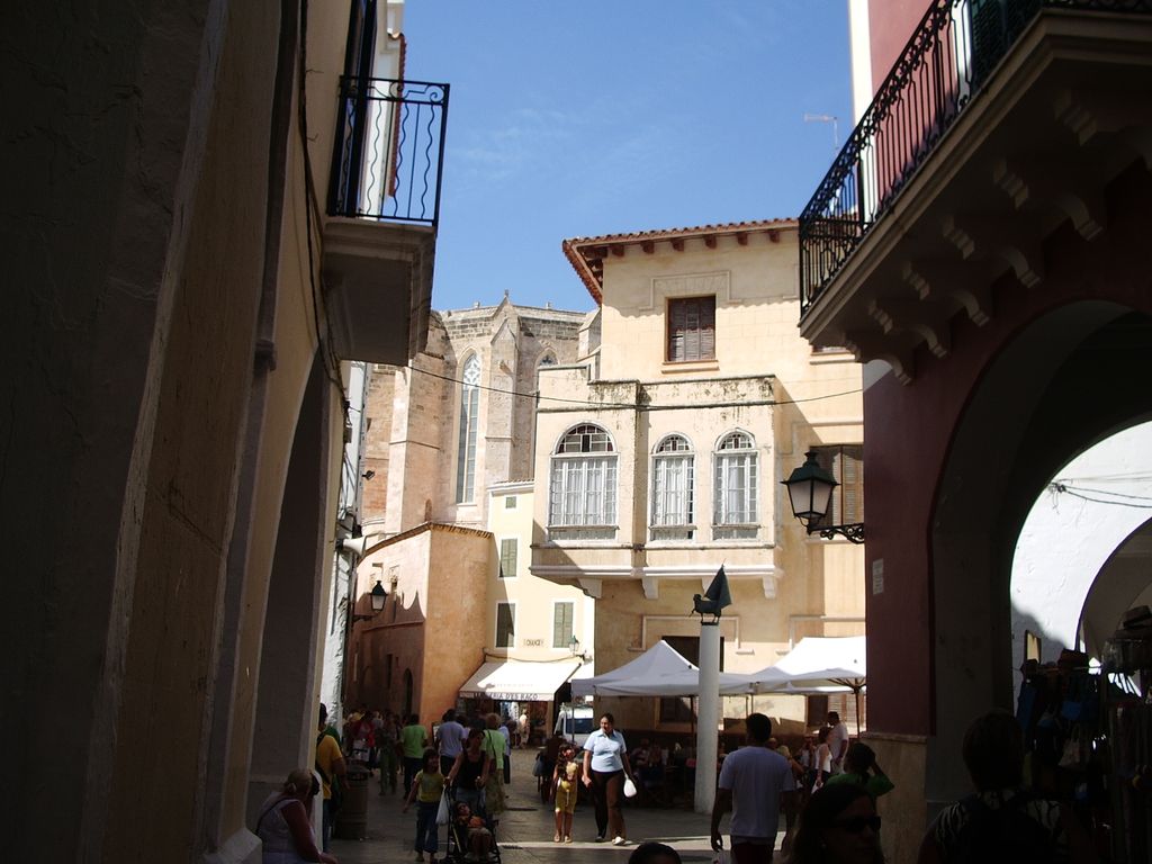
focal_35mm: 35
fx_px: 1165
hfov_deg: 52.6
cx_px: 576
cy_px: 432
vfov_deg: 40.7
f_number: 4.3
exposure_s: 1/500
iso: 50
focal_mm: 5.8
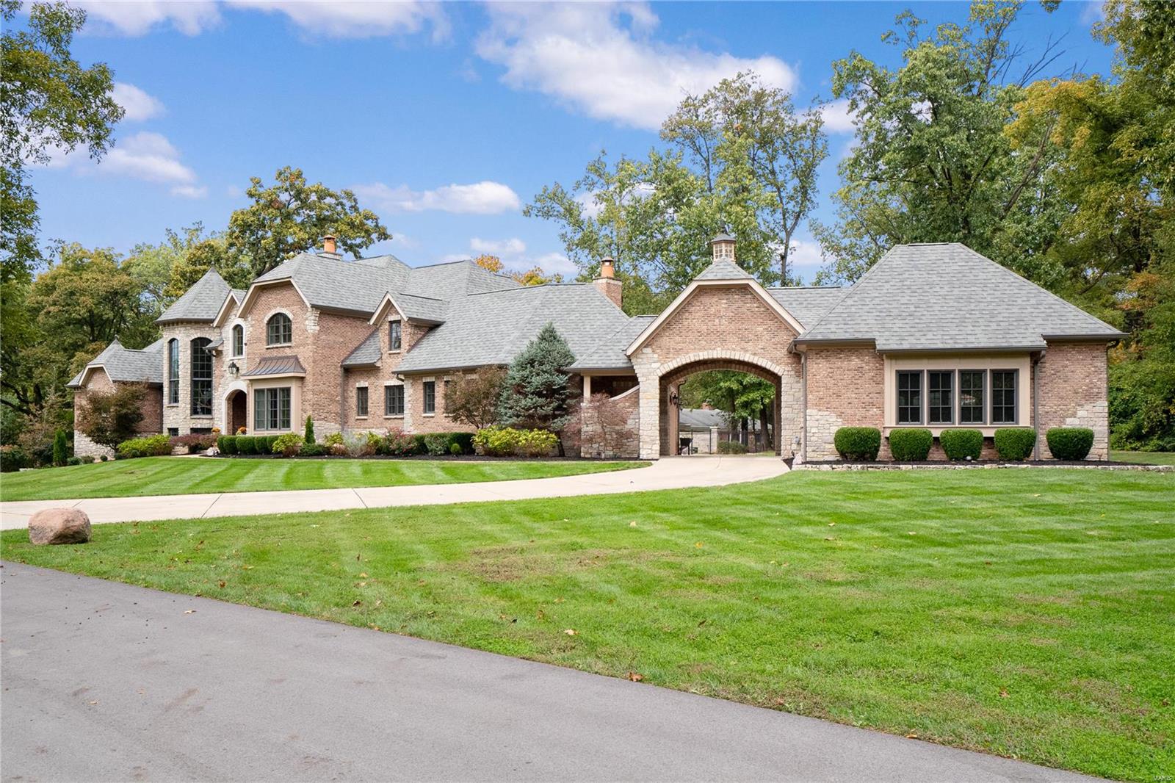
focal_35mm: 30
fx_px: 979
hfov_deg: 61.9
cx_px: 588
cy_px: 392
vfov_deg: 43.6
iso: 400
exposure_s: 1/320
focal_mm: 15
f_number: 7.1
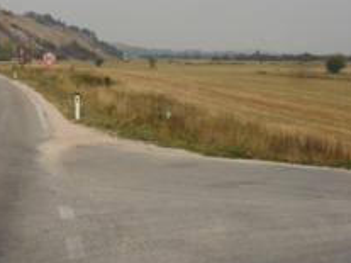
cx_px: 103
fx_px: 861
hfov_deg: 22.9
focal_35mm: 85
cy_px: 75
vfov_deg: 17.3
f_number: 4.5
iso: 100
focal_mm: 7.8
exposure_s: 1/1000
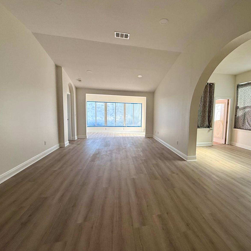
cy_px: 124
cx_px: 151
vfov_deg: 84.0
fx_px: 139
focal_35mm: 17
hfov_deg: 83.0
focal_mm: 2.22
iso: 64
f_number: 2.2
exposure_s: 1/152
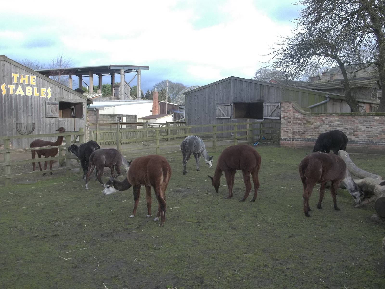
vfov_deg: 42.9
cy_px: 144
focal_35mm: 33
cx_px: 192
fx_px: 367
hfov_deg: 55.4
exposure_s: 1/100
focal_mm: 5.9
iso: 80
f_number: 3.3
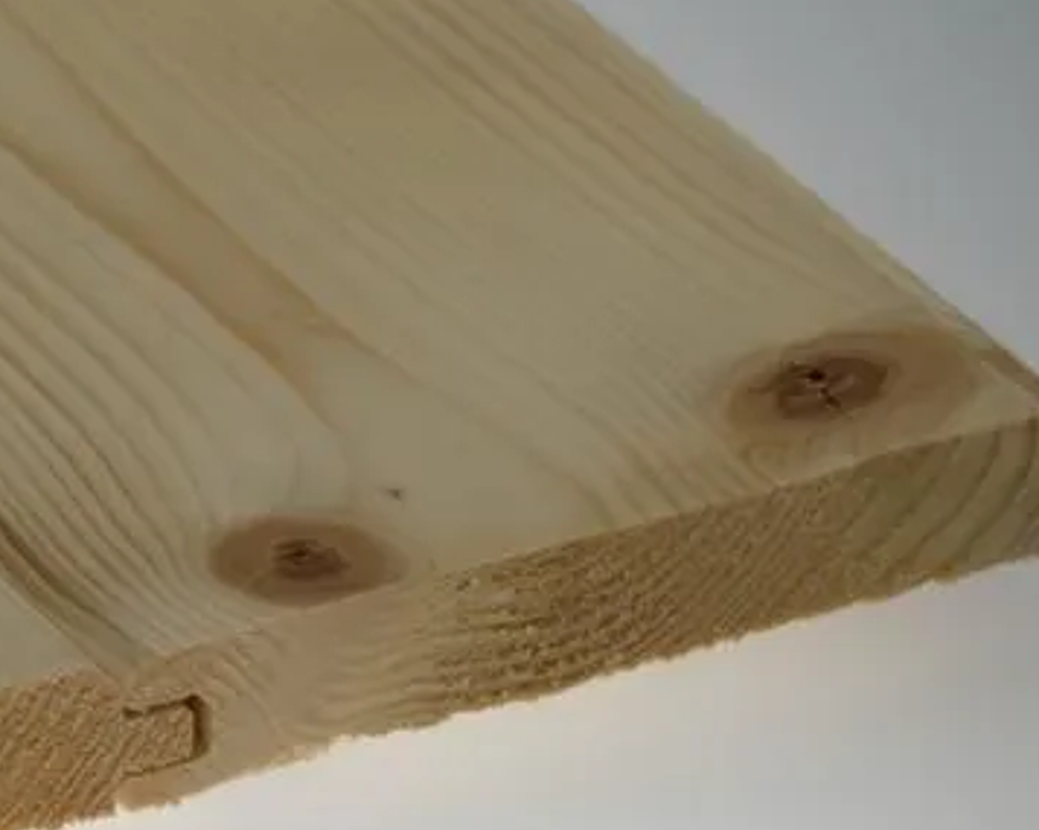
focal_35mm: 288
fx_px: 8849
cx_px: 26
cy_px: 594
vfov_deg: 5.4
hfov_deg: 6.7
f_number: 13
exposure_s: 1/25
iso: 250
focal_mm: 101.2
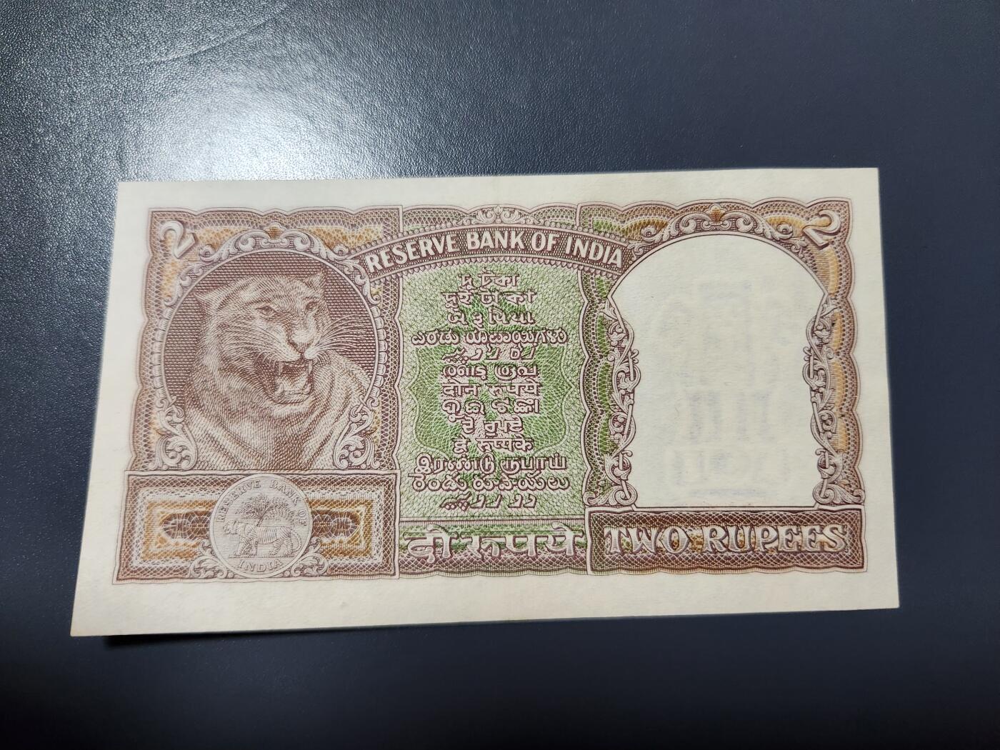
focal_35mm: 23
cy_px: 375
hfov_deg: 73.9
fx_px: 664
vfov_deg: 58.9
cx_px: 500
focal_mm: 5.4
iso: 400
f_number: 1.8
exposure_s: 1/100
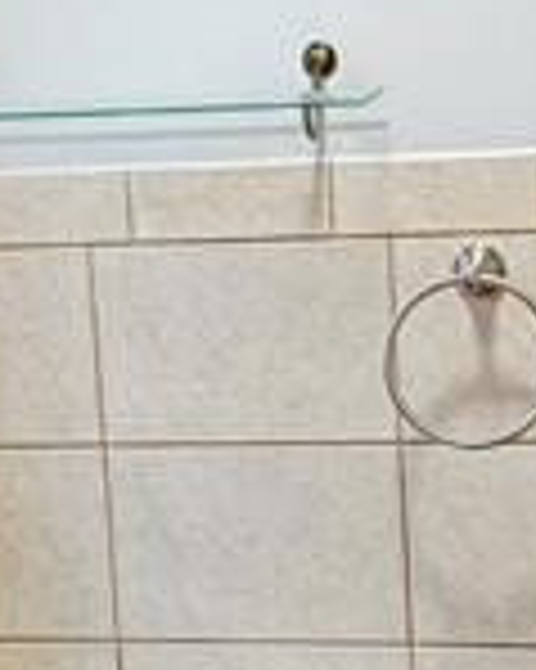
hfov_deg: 13.3
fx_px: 2303
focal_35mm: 116
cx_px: 311
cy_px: 409
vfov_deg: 16.6
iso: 400
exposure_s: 1/120
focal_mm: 6.3
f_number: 1.7
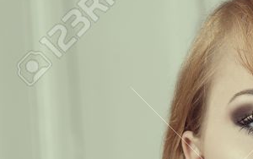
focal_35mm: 530
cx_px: 350
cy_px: 491
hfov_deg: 3.9
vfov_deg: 2.5
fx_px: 3657
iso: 50
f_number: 8
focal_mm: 120
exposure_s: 1/125
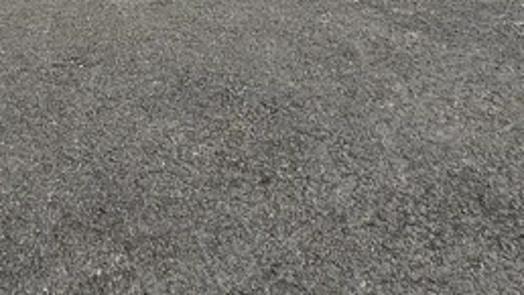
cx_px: 12
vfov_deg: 17.5
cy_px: -240
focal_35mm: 55
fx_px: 764
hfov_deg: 34.7
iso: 50
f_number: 2.2
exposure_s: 1/2021
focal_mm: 2.2
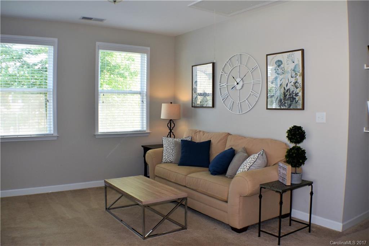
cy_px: 123
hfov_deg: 51.3
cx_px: 184
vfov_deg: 35.5
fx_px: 384
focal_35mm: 38
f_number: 5.6
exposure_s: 1/125
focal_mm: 25
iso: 560
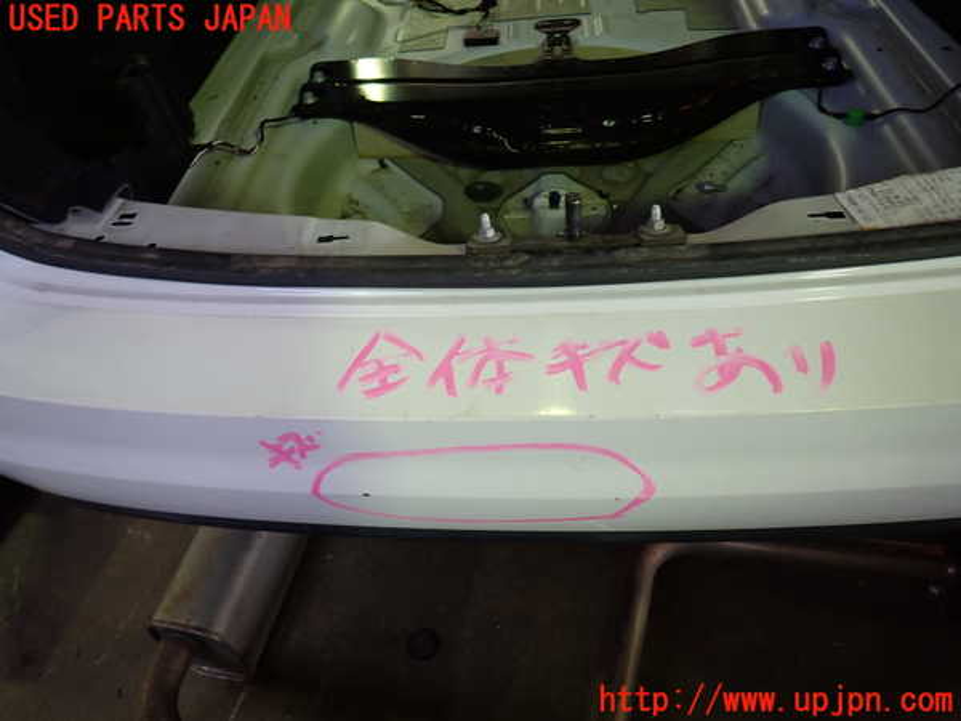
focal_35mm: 25
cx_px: 480
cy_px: 360
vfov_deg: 54.9
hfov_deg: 69.4
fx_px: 694
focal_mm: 4.5
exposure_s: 1/60
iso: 200
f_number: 2
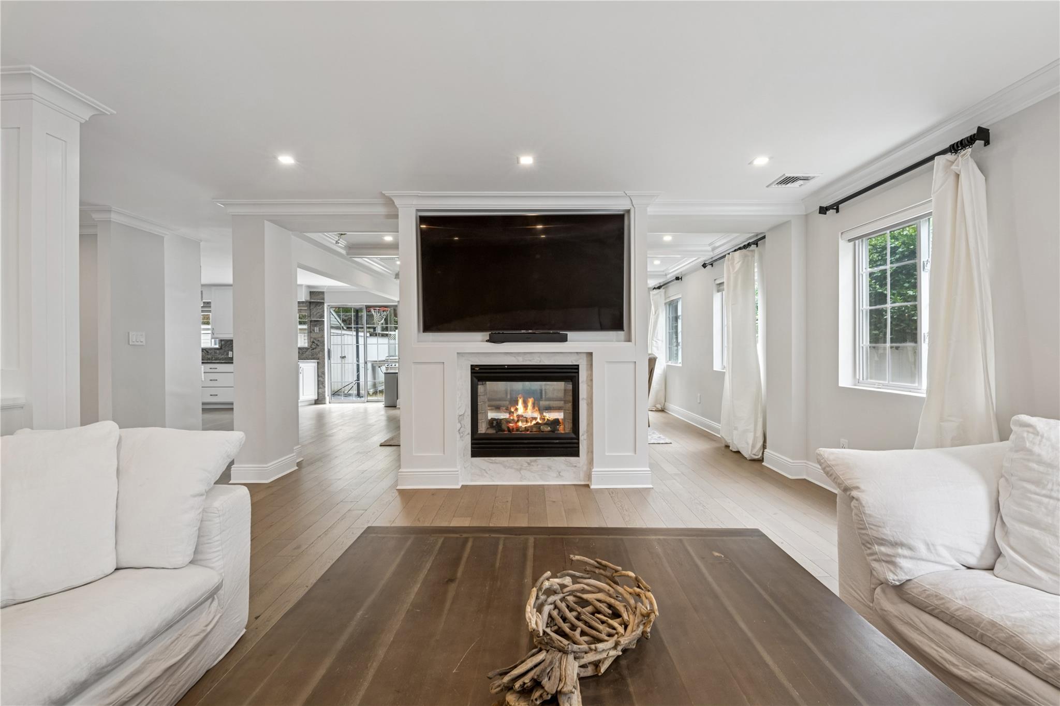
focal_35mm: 15
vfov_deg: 77.3
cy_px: 353
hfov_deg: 100.4
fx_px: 442
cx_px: 530
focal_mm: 15
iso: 640
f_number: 14
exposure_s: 1/25
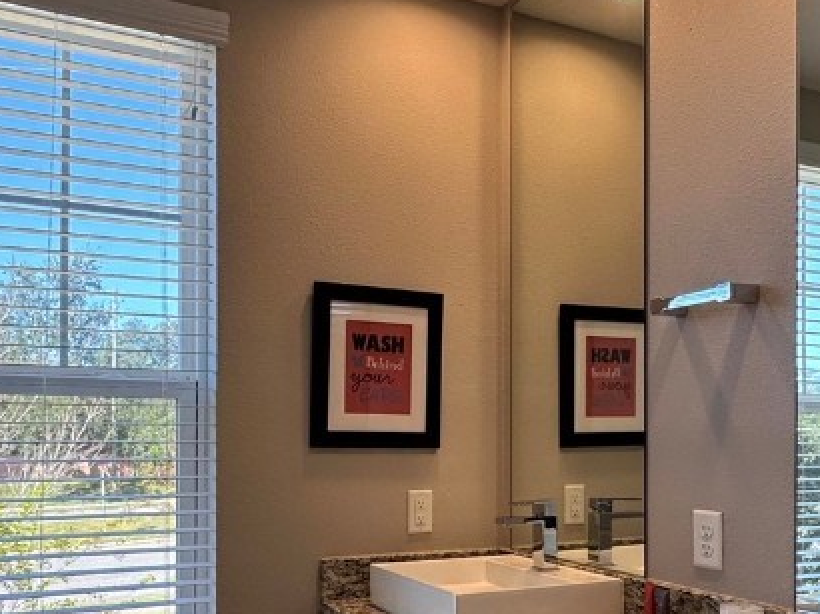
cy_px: 438
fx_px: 829
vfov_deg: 39.9
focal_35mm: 35
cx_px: 370
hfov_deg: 52.6
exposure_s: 1/156
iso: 40
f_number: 2.2
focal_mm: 2.22
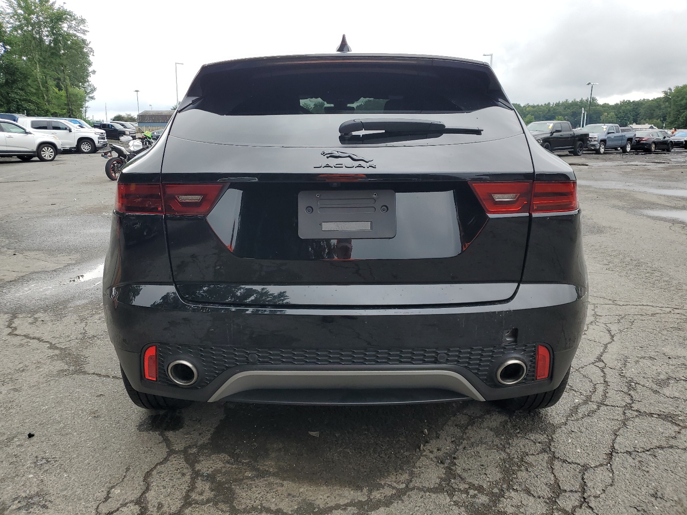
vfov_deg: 53.1
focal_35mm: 26
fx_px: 516
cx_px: 344
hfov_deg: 67.3
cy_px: 258
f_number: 1.5
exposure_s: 1/1000
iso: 50
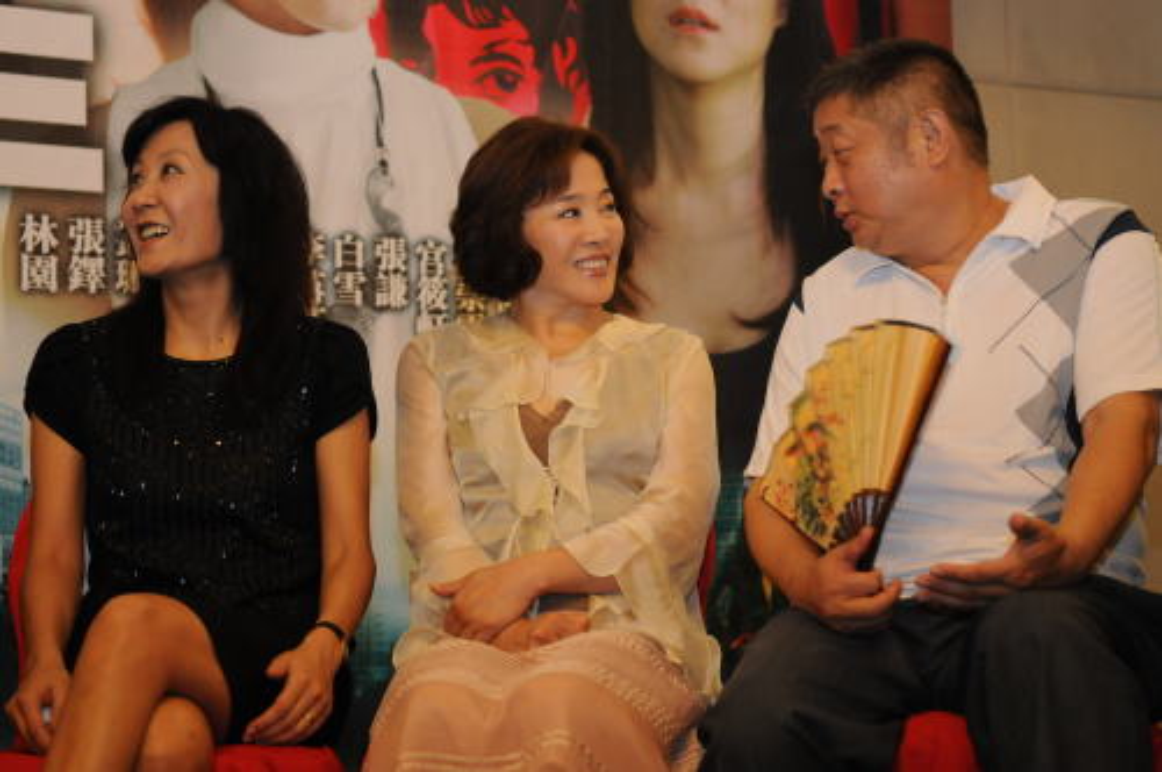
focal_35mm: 82
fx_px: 2659
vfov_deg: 16.5
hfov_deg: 24.6
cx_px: 581
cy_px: 386
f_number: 3.5
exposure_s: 1/80
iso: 800
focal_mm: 55
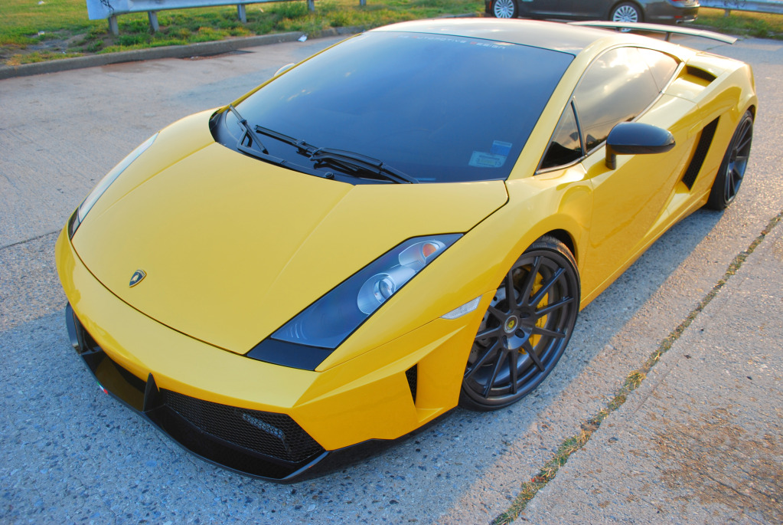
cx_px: 392
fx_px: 588
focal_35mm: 27
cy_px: 262
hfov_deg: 67.3
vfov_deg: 48.1
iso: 100
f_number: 4
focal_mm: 18
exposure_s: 1/60
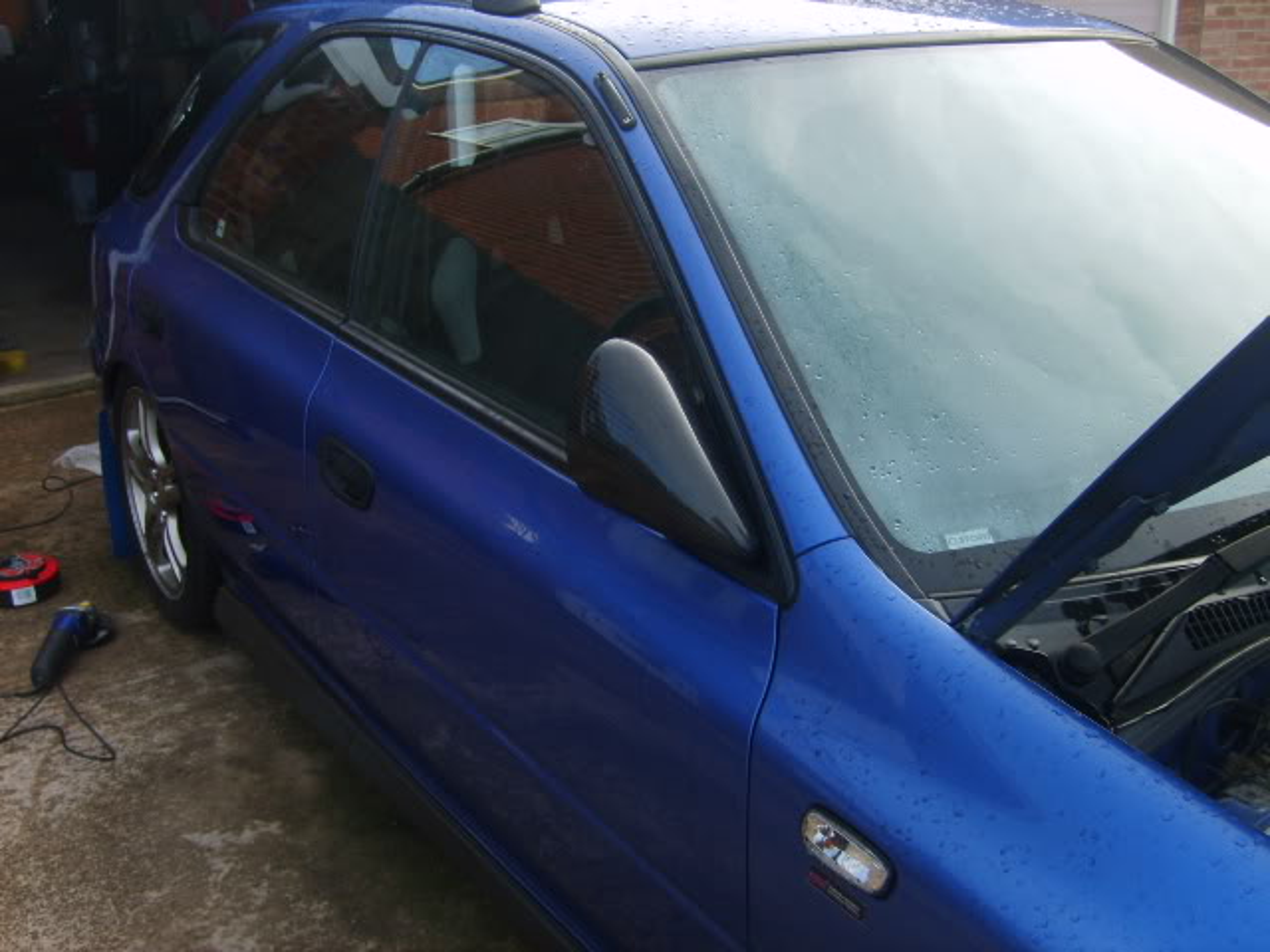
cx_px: 635
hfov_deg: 52.6
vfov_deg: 40.7
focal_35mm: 35
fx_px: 1284
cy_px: 476
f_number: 2.8
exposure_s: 1/180
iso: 50
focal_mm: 5.8
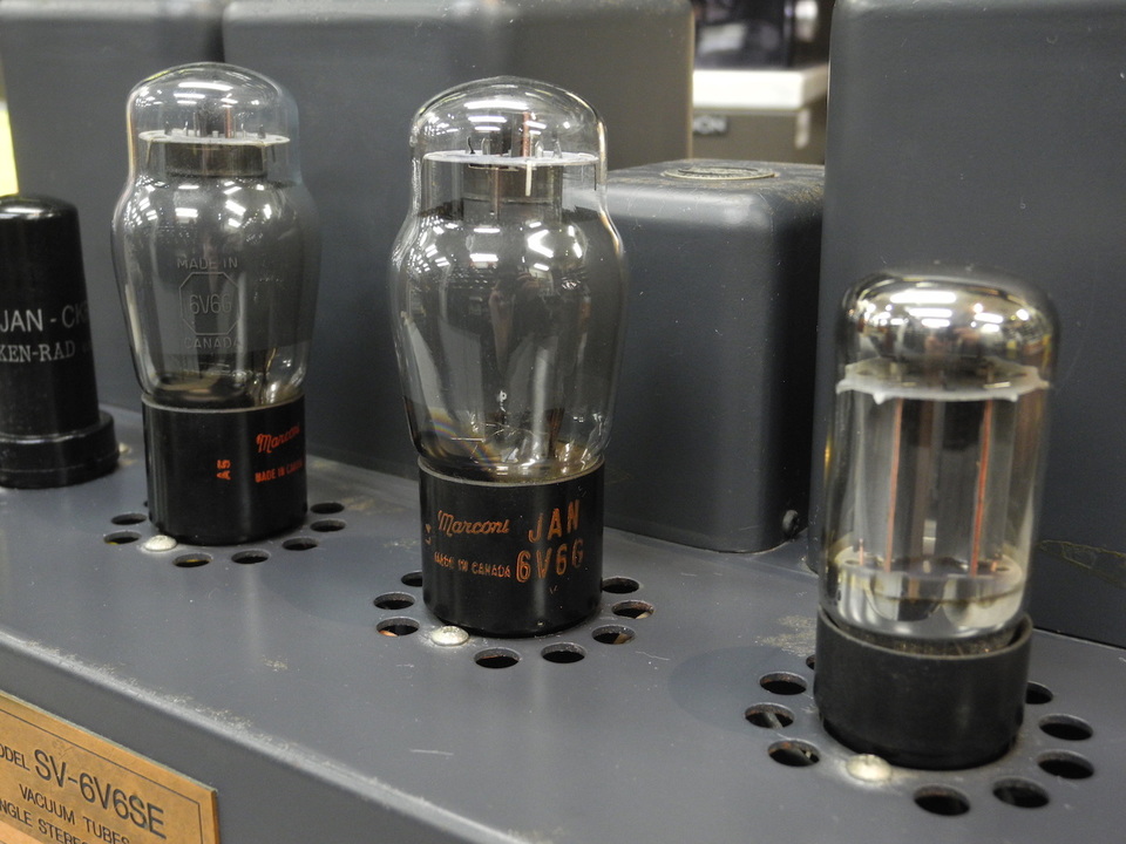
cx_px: 563
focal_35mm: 41
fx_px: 1334
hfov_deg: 45.8
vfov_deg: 35.1
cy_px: 422
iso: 400
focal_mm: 8.8
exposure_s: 1/22.3
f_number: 3.2
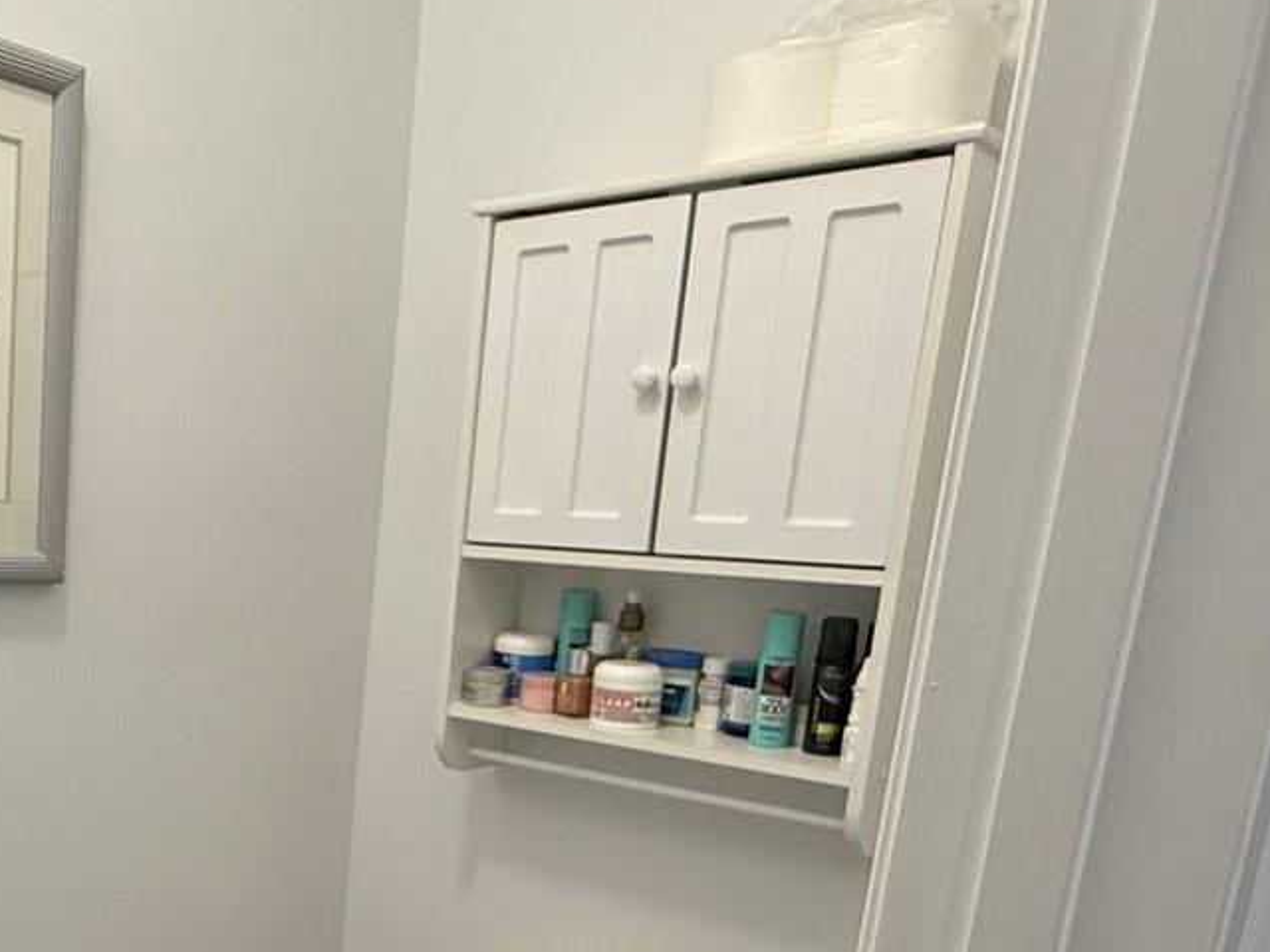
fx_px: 1284
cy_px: 777
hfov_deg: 47.7
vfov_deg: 39.0
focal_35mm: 35
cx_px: 145
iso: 320
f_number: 2.2
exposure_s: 1/120
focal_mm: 2.22
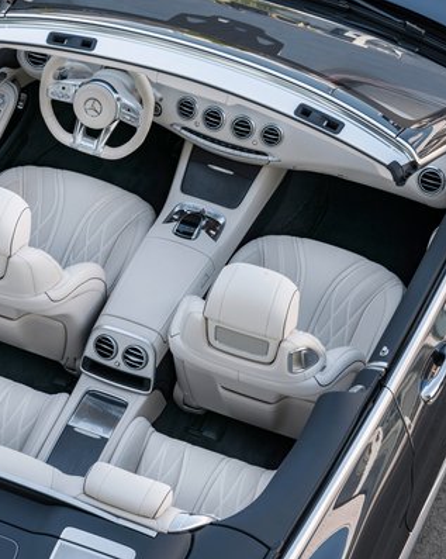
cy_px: 280
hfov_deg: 10.8
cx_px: 129
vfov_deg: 13.6
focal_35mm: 142
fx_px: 2346
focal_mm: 100
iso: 100
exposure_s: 1/20
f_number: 11
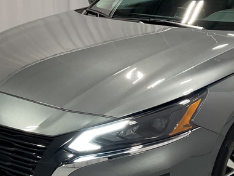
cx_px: 152
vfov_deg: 20.1
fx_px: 494
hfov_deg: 26.5
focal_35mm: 73
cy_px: 111
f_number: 1.8
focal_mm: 3
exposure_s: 1/50
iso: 64
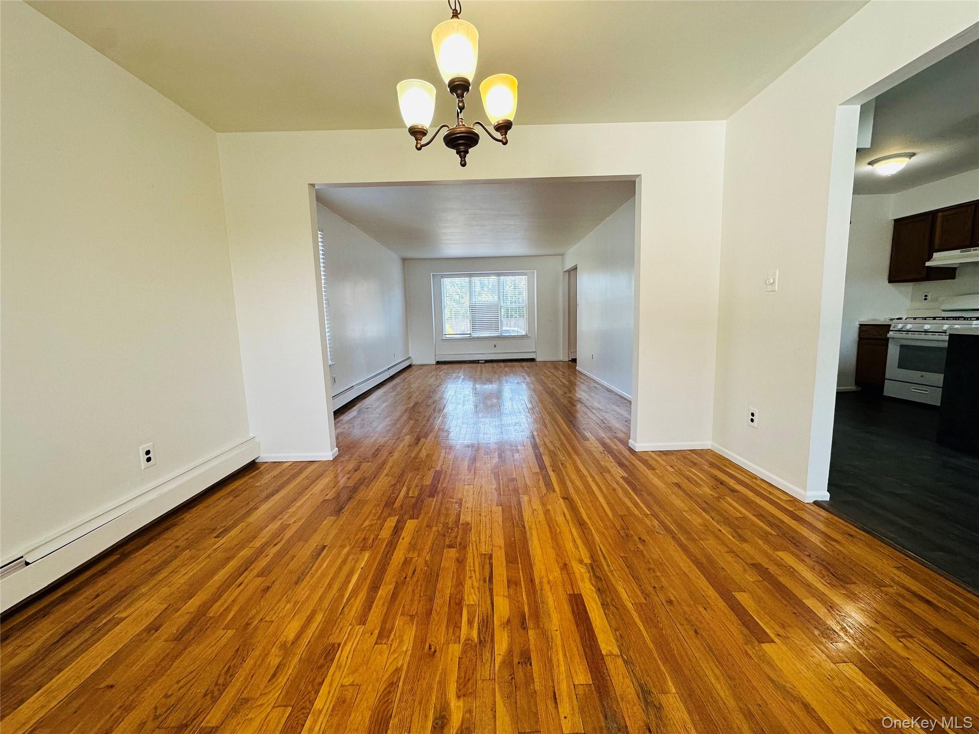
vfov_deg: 85.7
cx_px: 490
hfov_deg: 102.1
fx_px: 396
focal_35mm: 14
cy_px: 367
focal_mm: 2.22
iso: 100
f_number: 2.2
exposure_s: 1/120
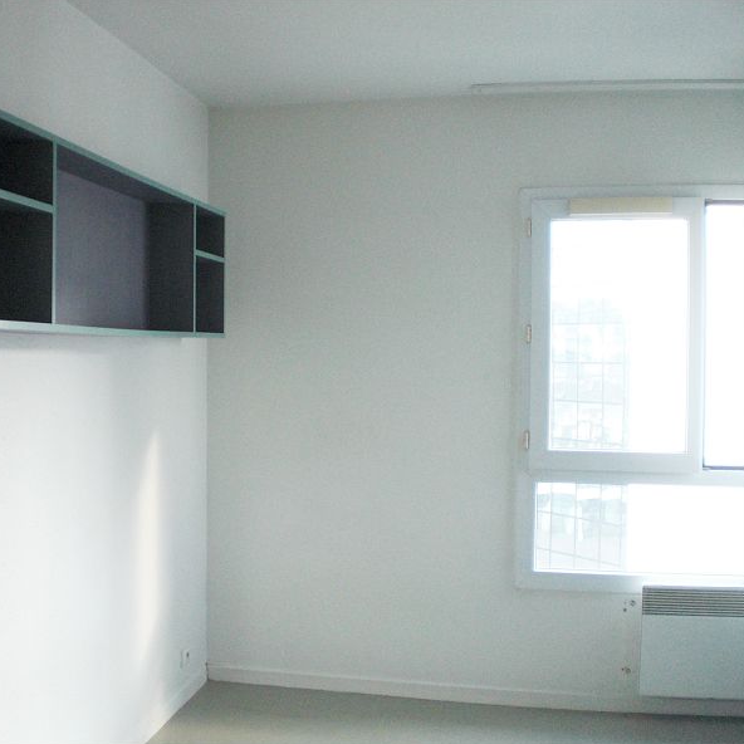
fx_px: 1046
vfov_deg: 39.2
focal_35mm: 43
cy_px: 373
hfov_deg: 38.7
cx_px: 250
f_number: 3.1
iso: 200
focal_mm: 6.3
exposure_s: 1/60
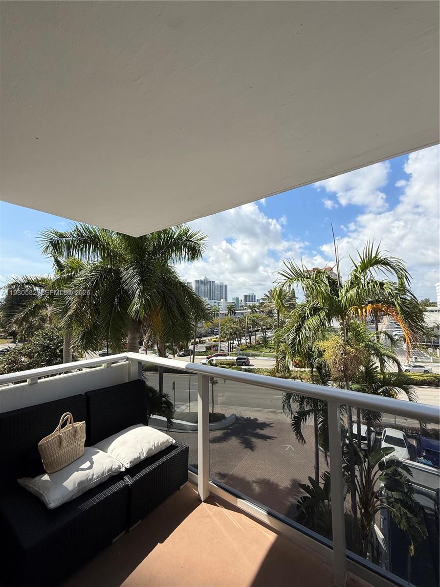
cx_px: 220
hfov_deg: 85.7
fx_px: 237
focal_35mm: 14
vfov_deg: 102.1
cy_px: 294
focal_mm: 2.22
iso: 50
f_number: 2.2
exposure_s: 1/2320
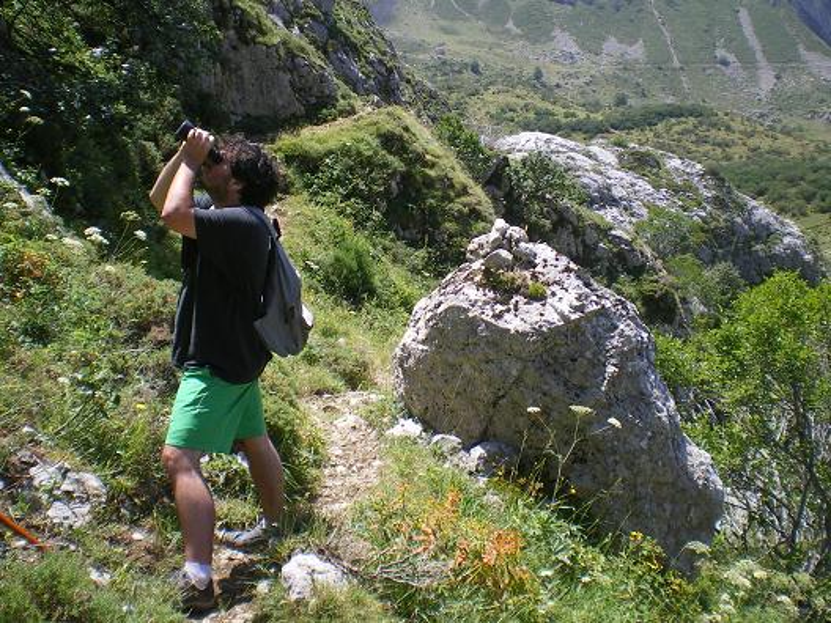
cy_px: 312
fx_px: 912
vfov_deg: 37.7
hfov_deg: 49.0
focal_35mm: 38
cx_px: 416
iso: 64
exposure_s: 1/160
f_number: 4.6
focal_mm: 6.3
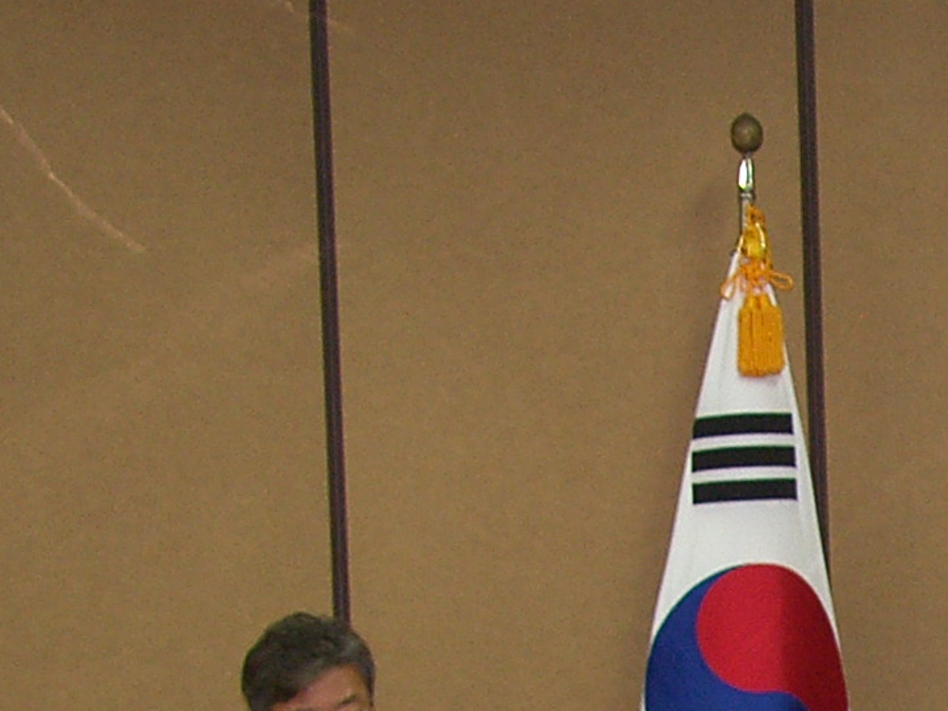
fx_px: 4958
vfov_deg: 8.0
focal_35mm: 181
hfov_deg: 10.6
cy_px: 1204
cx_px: 1325
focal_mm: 10.3
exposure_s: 1/40
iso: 100
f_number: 2.5
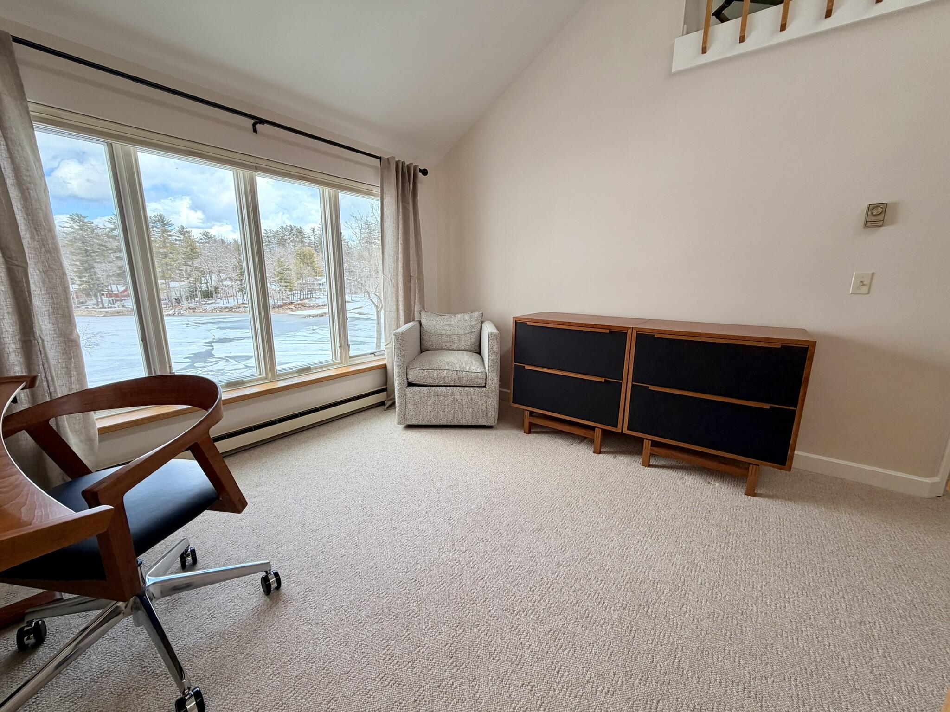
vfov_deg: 85.7
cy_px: 356
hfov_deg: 102.1
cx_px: 475
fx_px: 384
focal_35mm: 14
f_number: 2.2
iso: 50
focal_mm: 2.22
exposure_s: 1/152
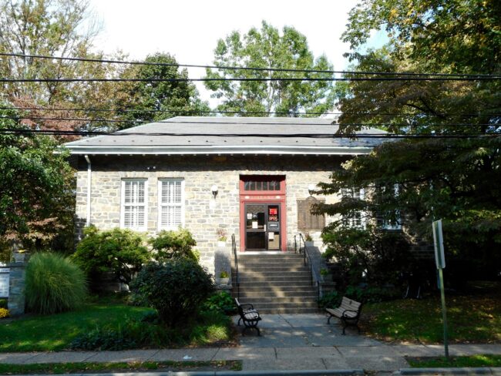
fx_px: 565
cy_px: 188
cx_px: 250
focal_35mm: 39
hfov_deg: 47.8
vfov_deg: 36.8
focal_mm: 6.9
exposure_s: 1/160
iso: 80
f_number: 4.5
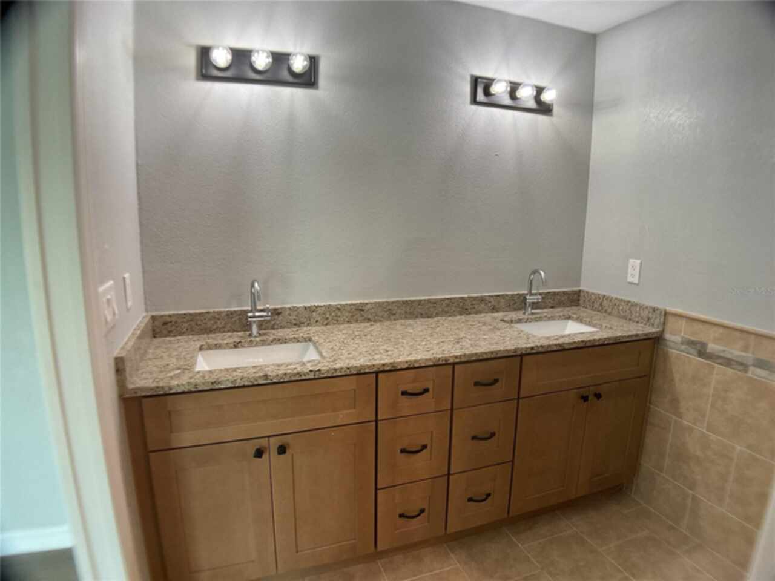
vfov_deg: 48.2
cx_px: 388
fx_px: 649
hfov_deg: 61.7
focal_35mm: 29
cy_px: 290
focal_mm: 3
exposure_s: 1/60
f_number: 1.8
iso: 50
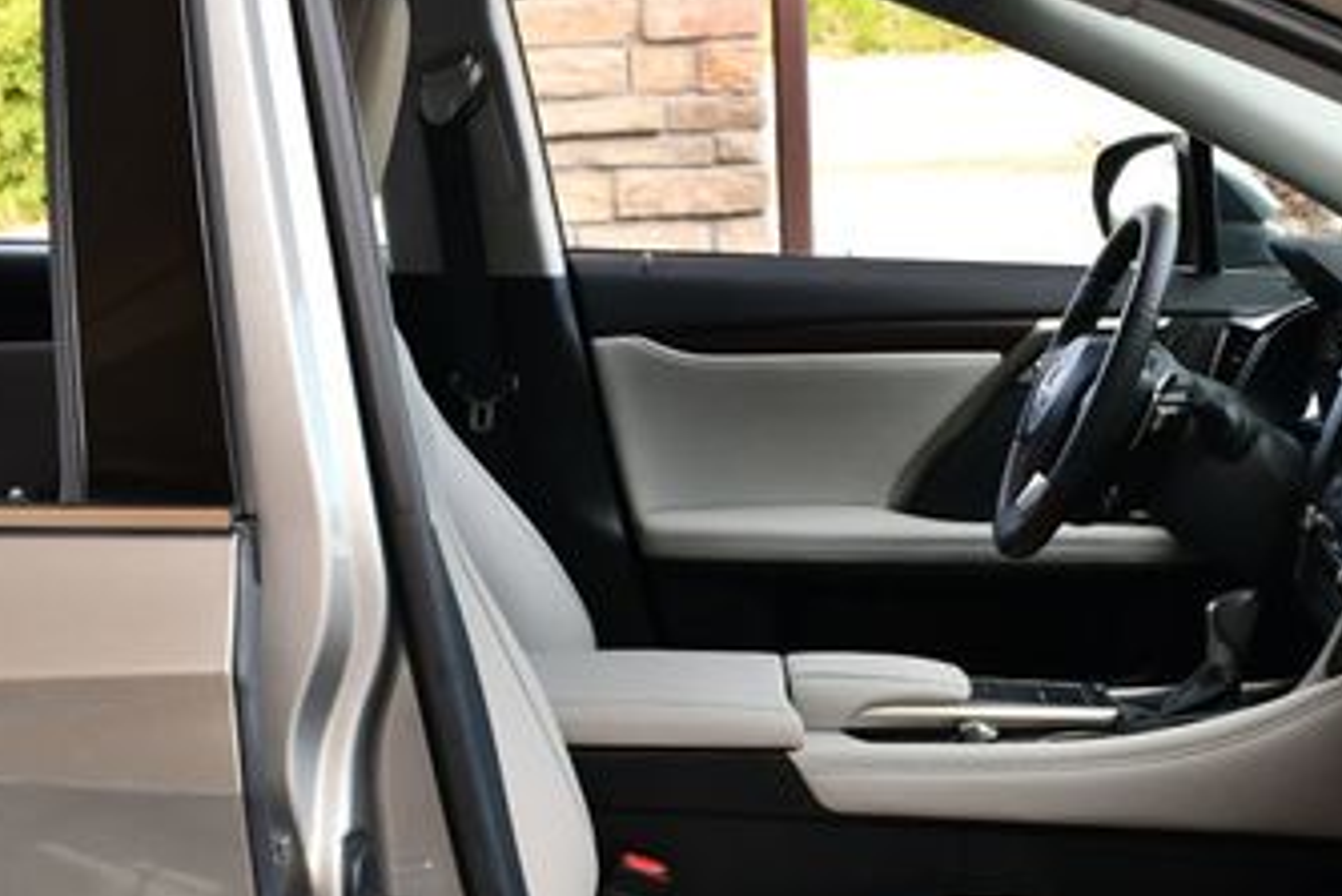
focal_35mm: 69
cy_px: 763
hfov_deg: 28.8
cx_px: 1000
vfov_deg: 19.5
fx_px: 2573
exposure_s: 1/250
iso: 400
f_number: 5
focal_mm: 18
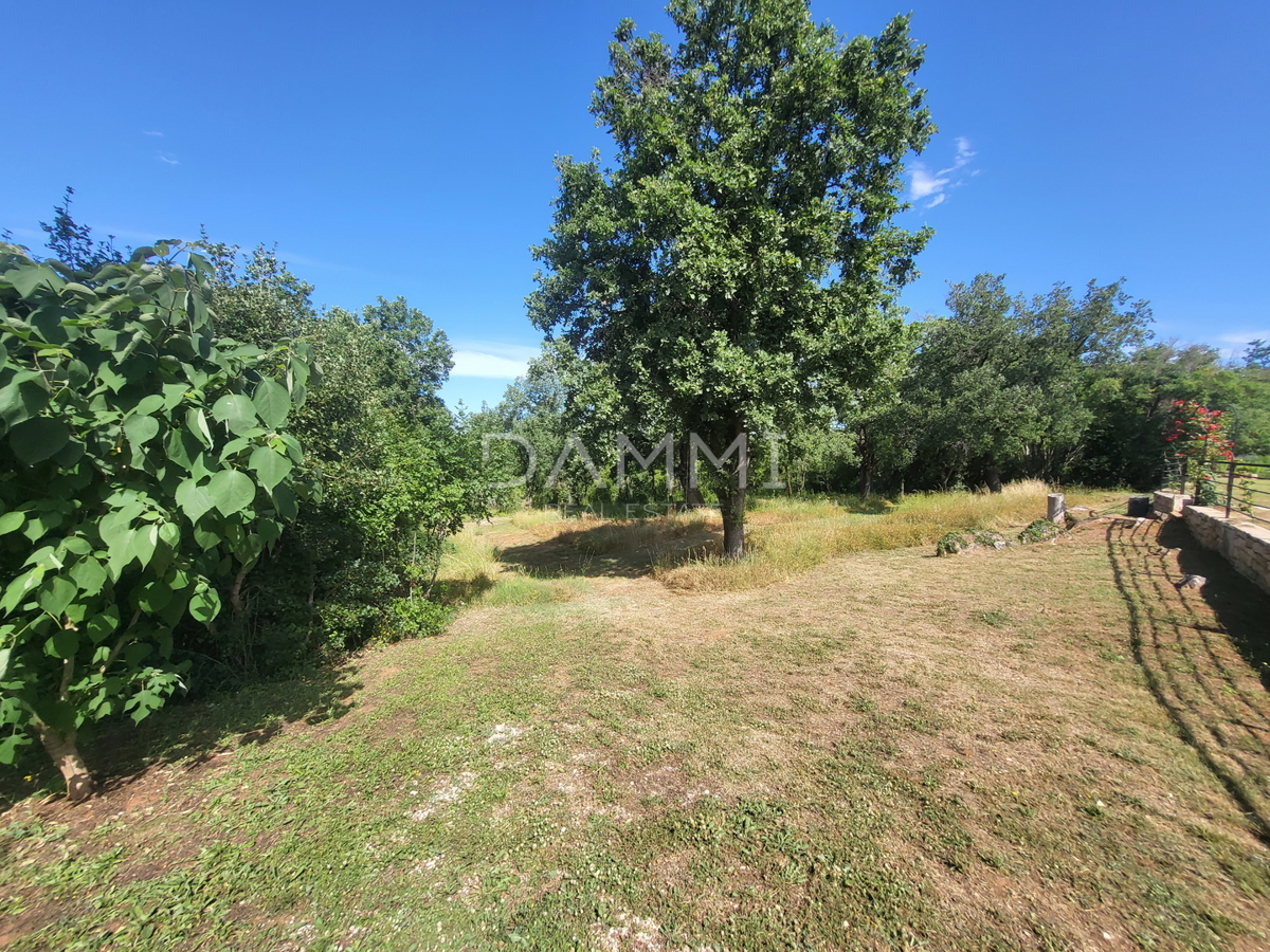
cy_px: 476
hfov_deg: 106.2
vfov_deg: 89.9
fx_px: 477
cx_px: 635
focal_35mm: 13
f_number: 2.2
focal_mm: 1.74
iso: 32
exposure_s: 1/590
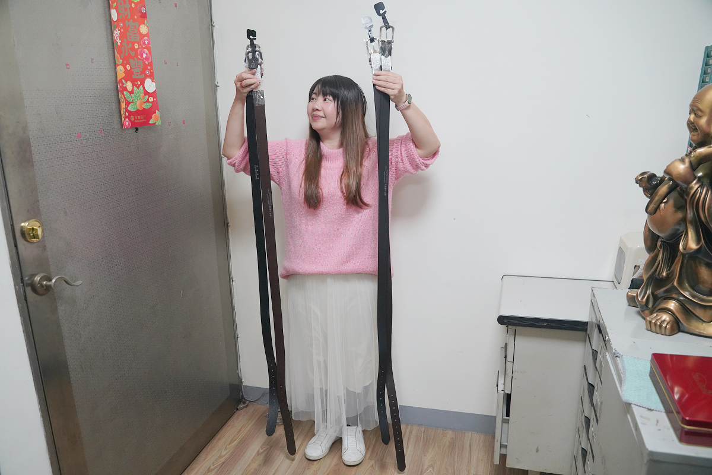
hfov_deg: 65.5
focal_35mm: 28
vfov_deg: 46.4
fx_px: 554
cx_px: 356
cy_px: 238
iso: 4000
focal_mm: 28
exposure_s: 1/160
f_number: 4
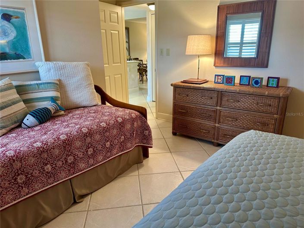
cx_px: 152
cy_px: 114
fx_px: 211
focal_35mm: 24
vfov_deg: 56.8
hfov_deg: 71.6
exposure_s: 1/60
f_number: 1.78
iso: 160
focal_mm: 6.86
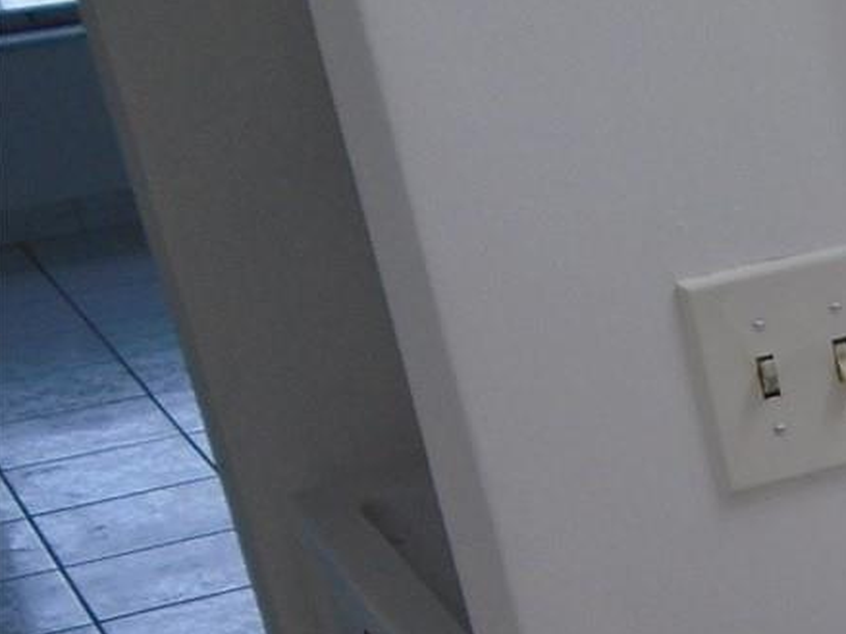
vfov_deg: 12.2
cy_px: 1089
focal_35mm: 113
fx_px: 2761
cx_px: 1536
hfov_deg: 15.1
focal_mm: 5.5
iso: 100
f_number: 3.5
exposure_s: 1/40
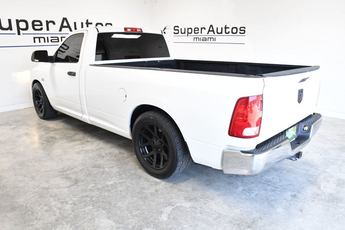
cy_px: 115
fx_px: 259
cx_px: 172
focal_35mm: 27
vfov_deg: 47.9
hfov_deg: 67.4
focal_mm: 18
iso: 2500
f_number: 8
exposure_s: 1/250
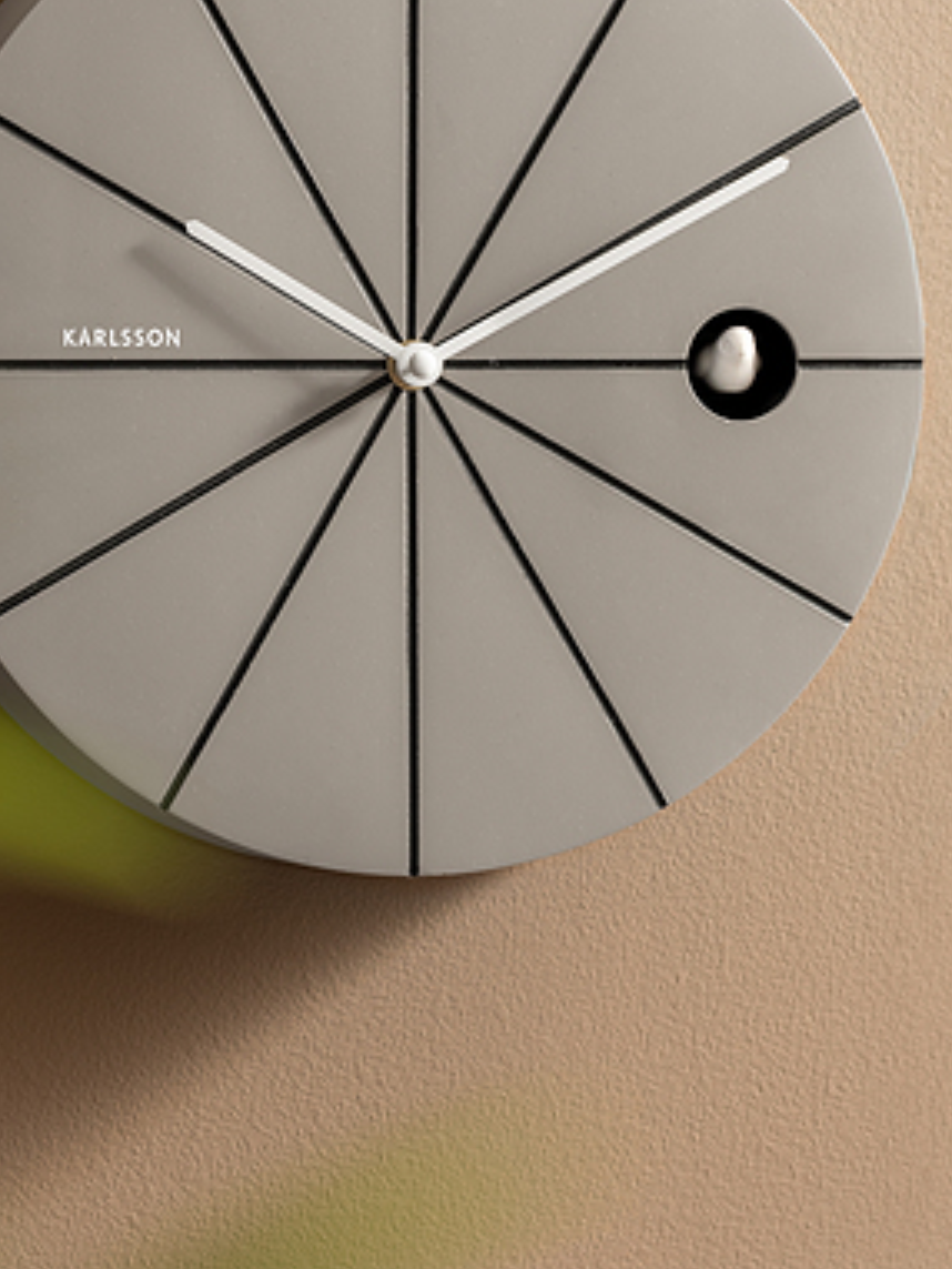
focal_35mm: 339
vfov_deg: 5.8
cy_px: 428
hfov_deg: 4.4
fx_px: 12424
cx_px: 280
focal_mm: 155
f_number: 4
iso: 31
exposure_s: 1/100
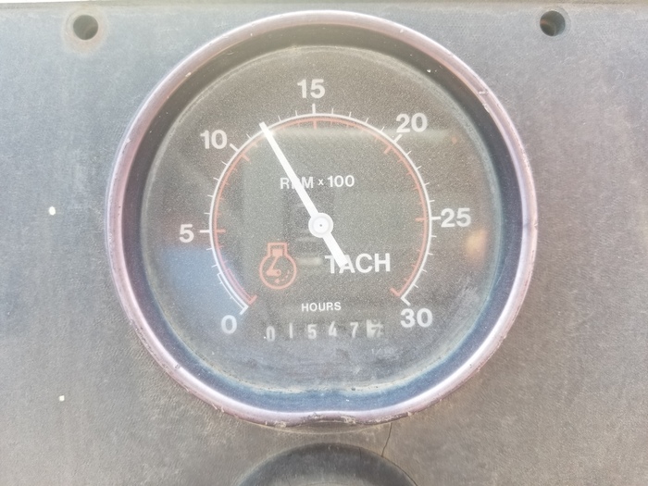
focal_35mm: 26
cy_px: 243
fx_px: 487
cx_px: 324
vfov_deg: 53.1
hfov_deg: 67.3
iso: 64
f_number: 1.7
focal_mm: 4.25
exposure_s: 1/120
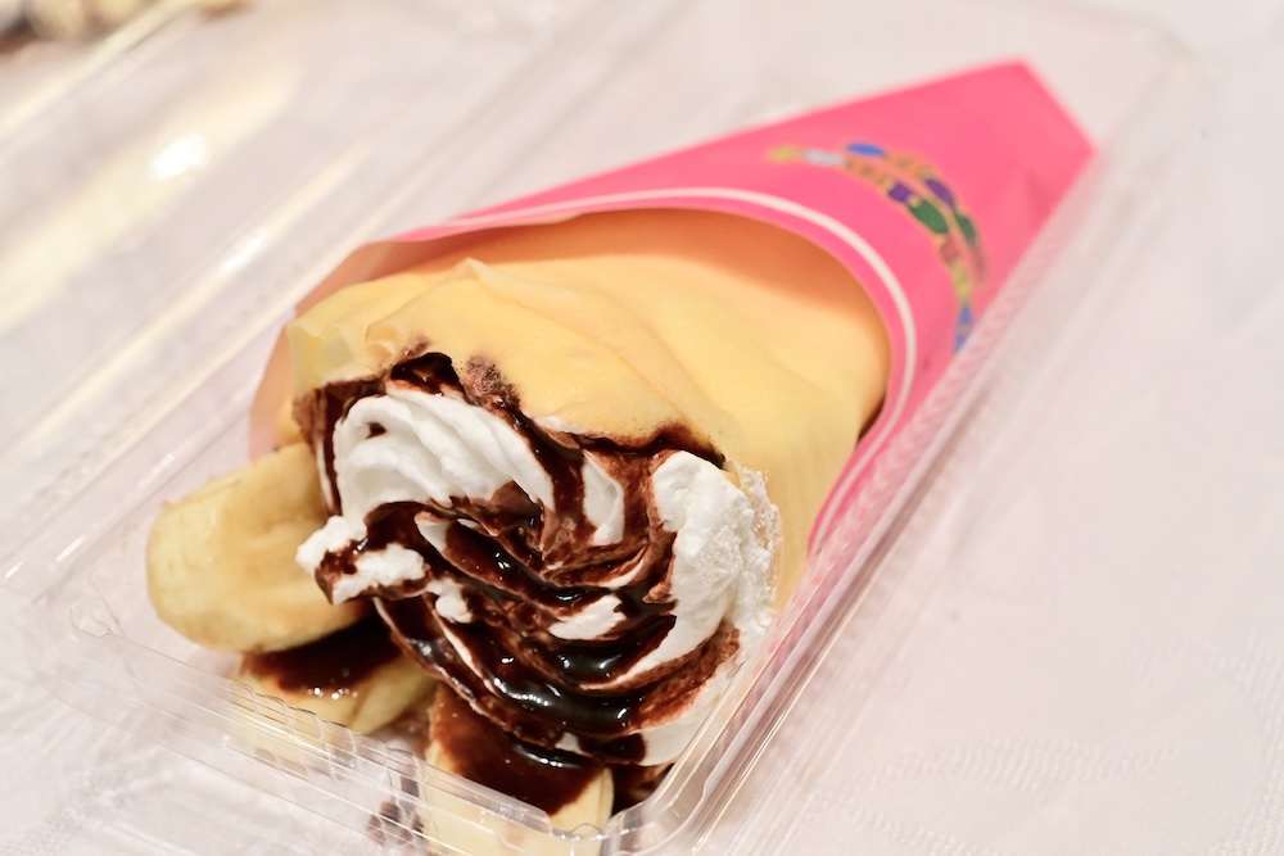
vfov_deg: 22.6
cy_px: 428
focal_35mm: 60
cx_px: 642
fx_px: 2140
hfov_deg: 33.4
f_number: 8
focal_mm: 60
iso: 6400
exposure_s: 1/160
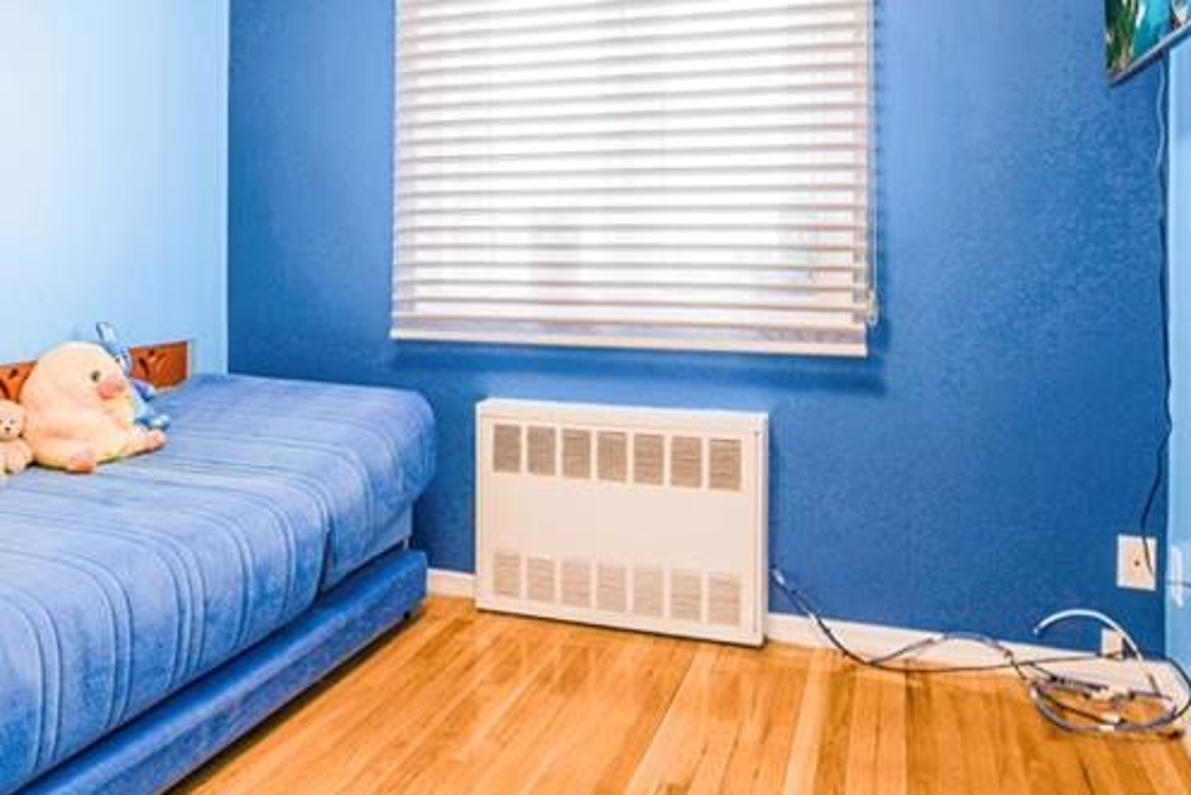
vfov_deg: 38.5
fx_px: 1092
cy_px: 161
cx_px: 384
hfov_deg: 55.8
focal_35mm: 33
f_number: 4
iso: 50
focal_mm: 16
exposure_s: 1/15
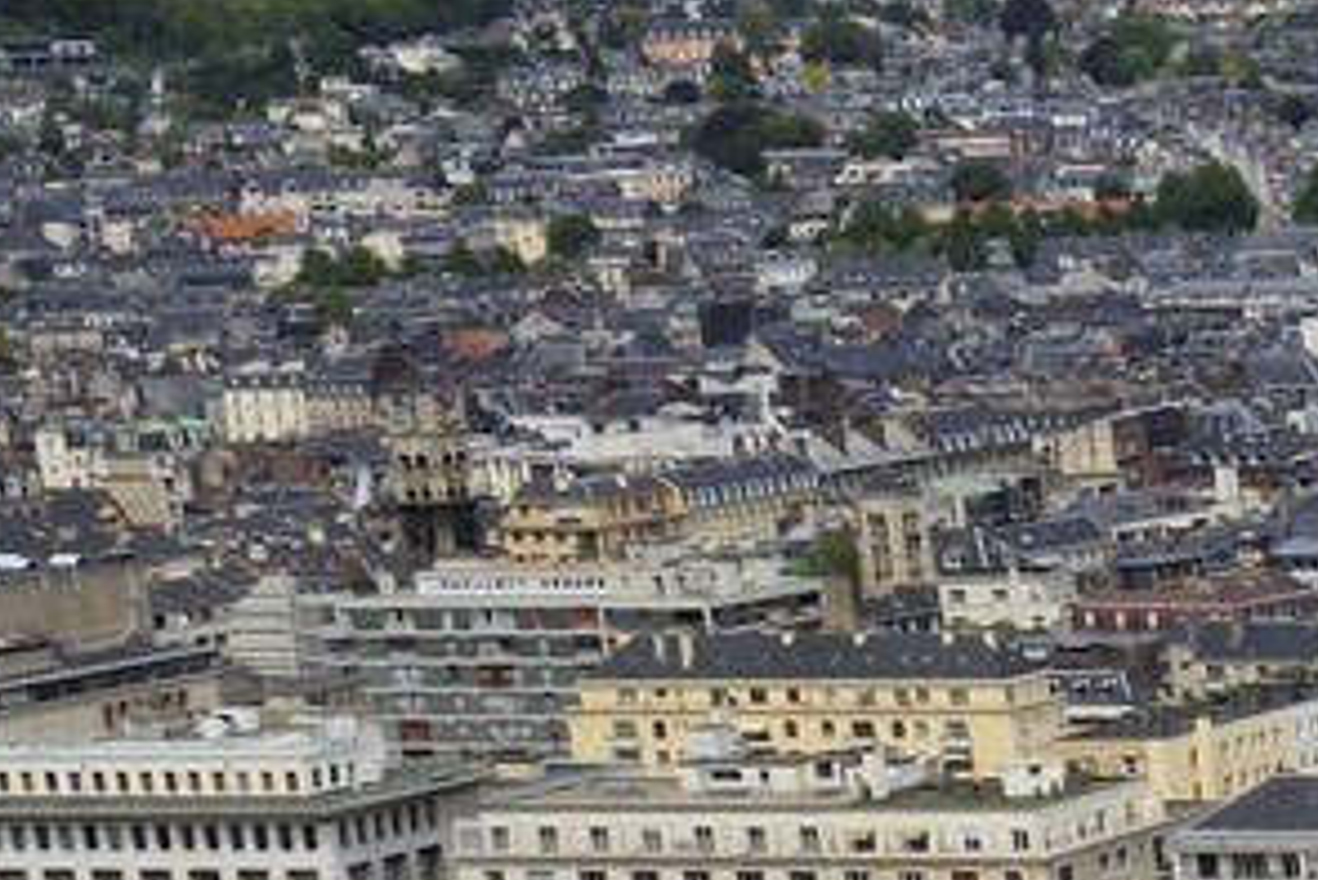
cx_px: 3440
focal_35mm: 130
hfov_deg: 11.8
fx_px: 4762
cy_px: 1188
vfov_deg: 10.3
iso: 200
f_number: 11
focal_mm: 24
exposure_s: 1/320
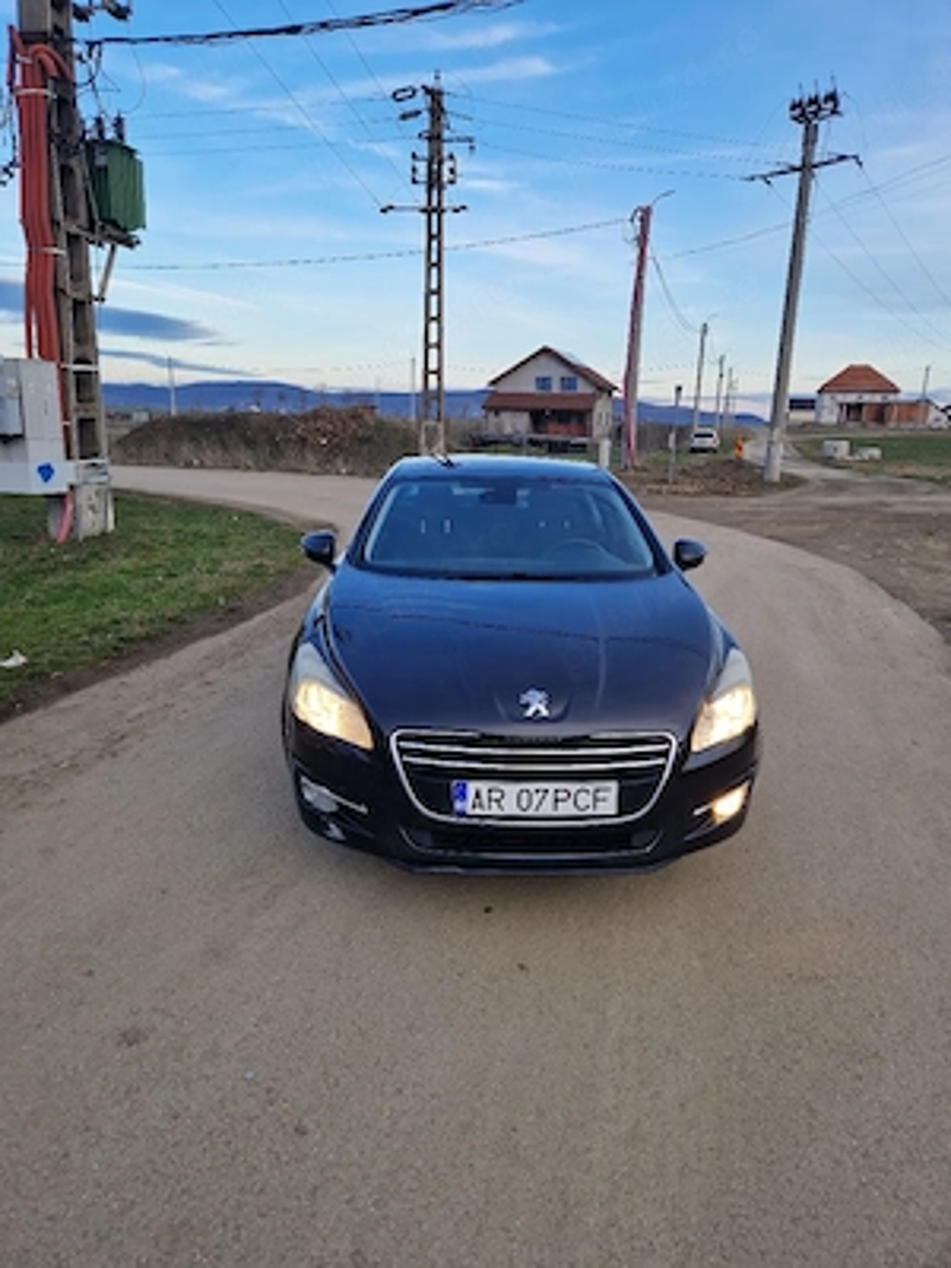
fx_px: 843
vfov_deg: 73.9
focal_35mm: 23
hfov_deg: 58.9
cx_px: 476
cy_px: 634
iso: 50
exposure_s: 1/1667
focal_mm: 5.4
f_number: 1.8
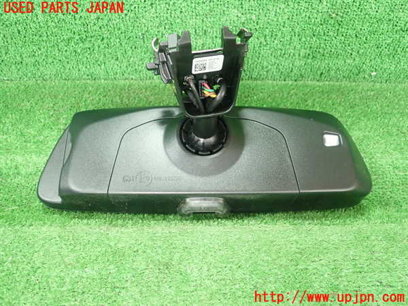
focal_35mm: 30
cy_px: 153
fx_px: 354
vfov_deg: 46.8
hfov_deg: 60.0
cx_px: 204
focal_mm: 5.5
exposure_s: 1/125
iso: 640
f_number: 2.3
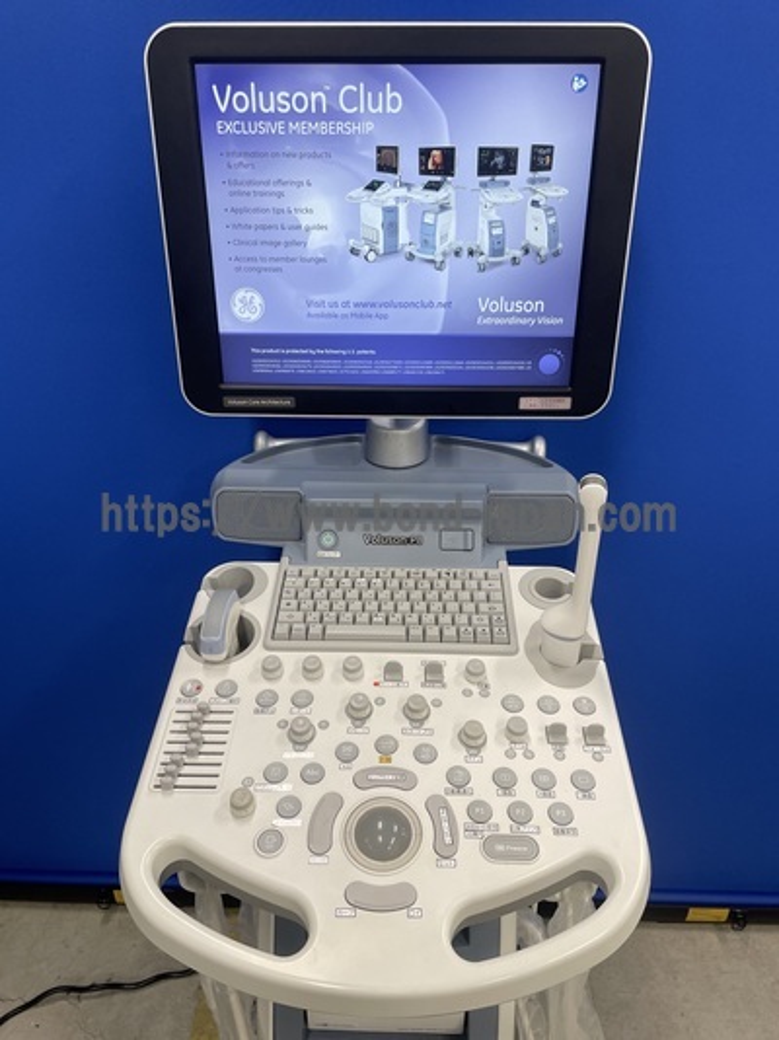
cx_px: 390
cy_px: 520
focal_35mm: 26
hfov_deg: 53.0
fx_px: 781
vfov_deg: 67.3
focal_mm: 4.2
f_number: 1.6
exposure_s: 1/120
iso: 100
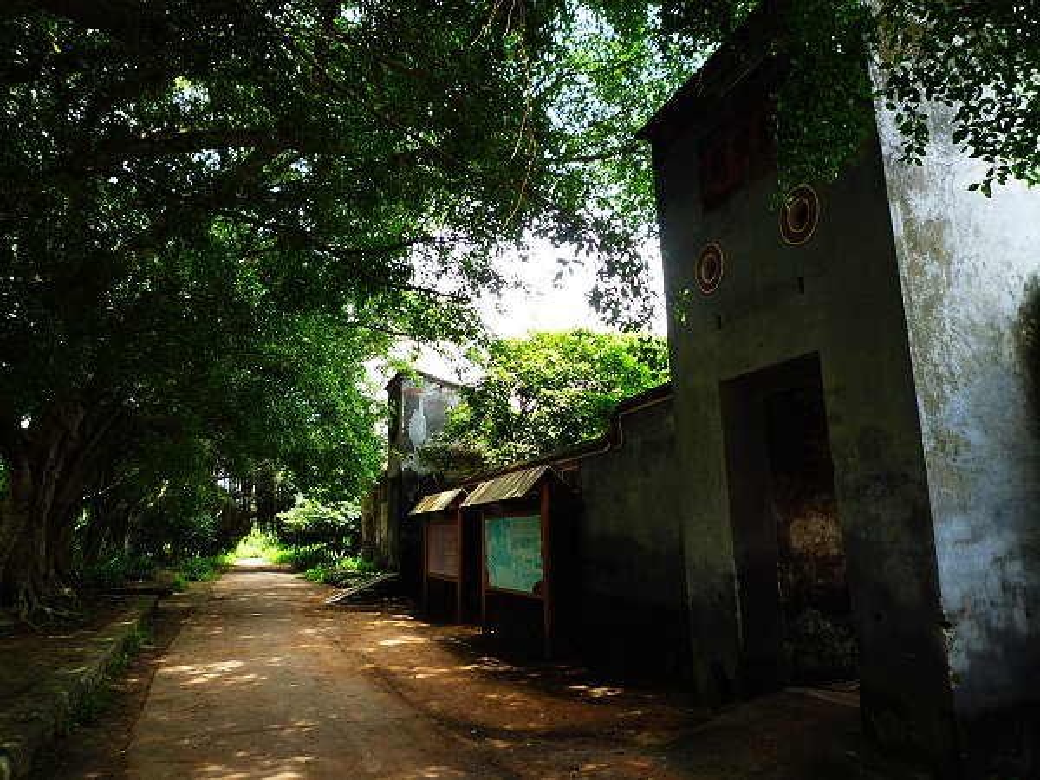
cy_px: 390
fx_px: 751
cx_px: 520
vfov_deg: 54.9
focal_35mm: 25
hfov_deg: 69.4
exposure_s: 1/100
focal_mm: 4.4
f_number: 2.8
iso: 80
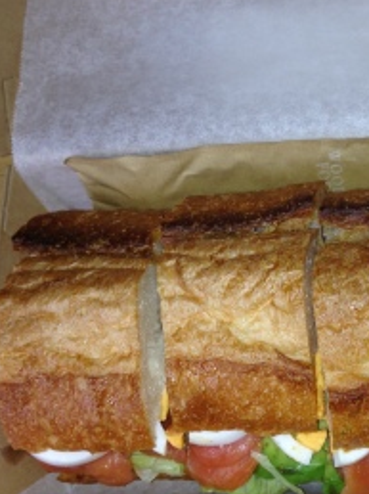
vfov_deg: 30.3
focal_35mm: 64
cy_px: 278
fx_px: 911
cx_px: 309
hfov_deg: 22.5
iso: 50
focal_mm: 4.13
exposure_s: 1/58
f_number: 2.4
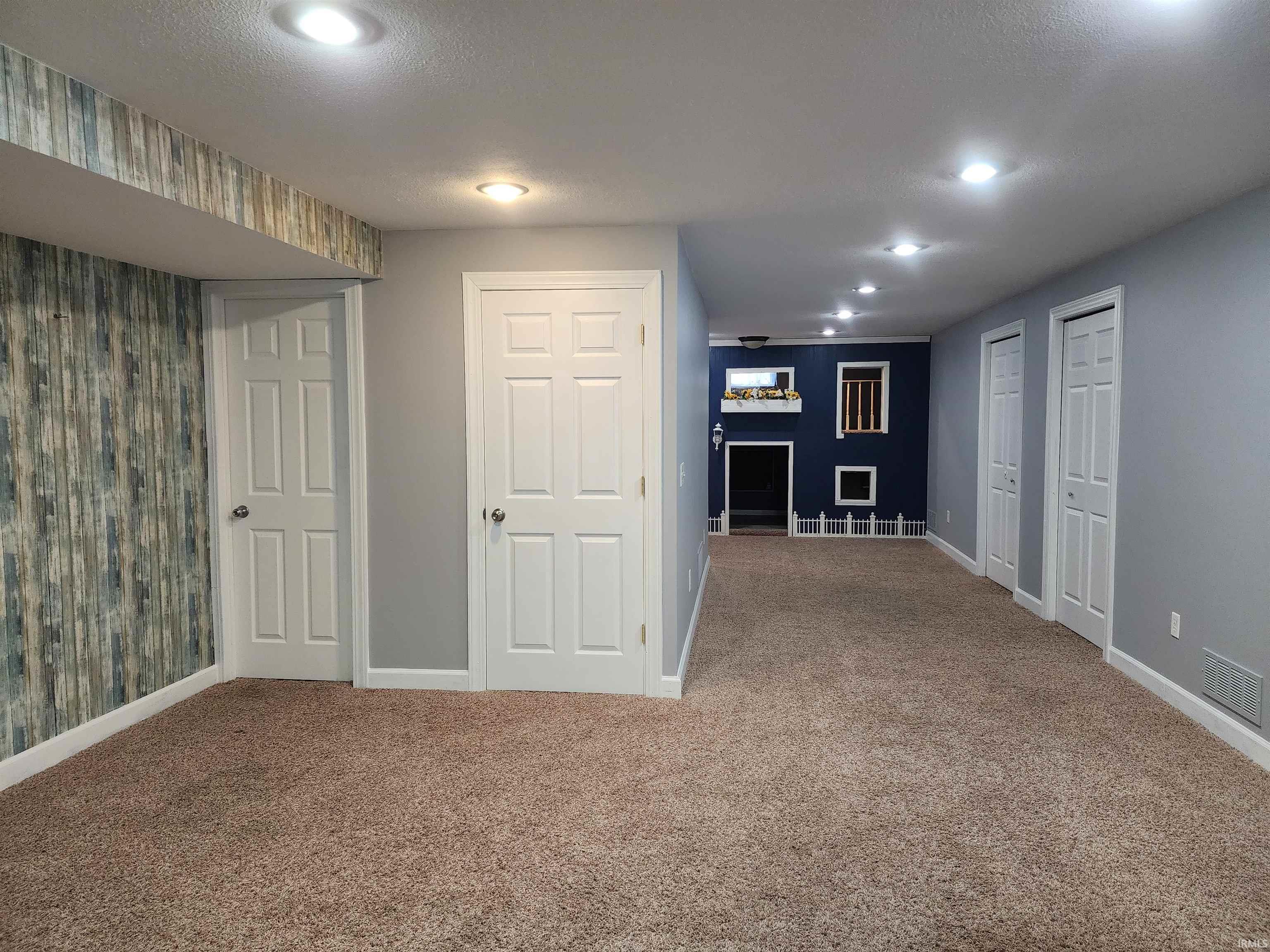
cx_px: 635
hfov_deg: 73.9
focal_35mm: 23
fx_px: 844
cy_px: 476
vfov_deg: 58.9
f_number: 1.8
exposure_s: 1/60
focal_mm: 6.4
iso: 800
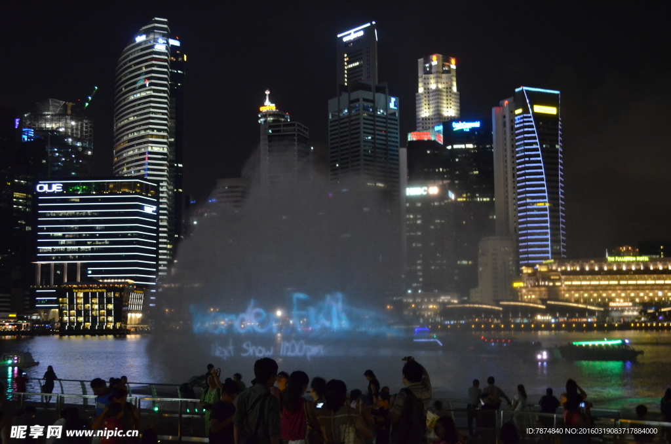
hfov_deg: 41.2
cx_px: 336
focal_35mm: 48
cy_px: 222
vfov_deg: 27.9
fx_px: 893
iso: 3200
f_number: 4.8
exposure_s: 1/15
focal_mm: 32
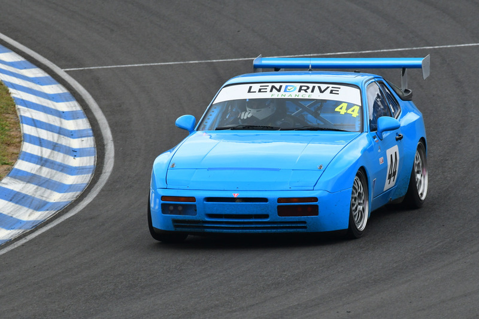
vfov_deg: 2.2
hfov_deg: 3.3
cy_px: 160
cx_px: 240
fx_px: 8385
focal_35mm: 630
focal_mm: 420
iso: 1000
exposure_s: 1/640
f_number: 11
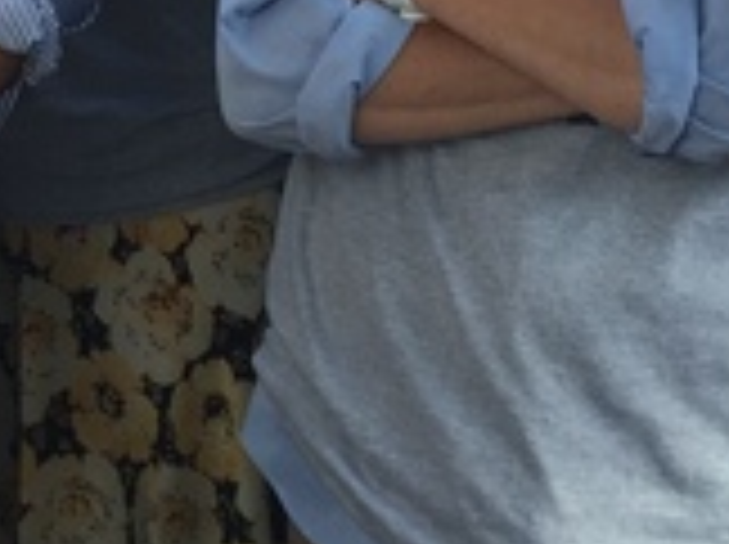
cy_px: -445
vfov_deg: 10.7
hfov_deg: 14.9
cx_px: -104
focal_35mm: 129
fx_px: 2713
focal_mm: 4.15
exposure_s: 1/120
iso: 32
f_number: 2.2
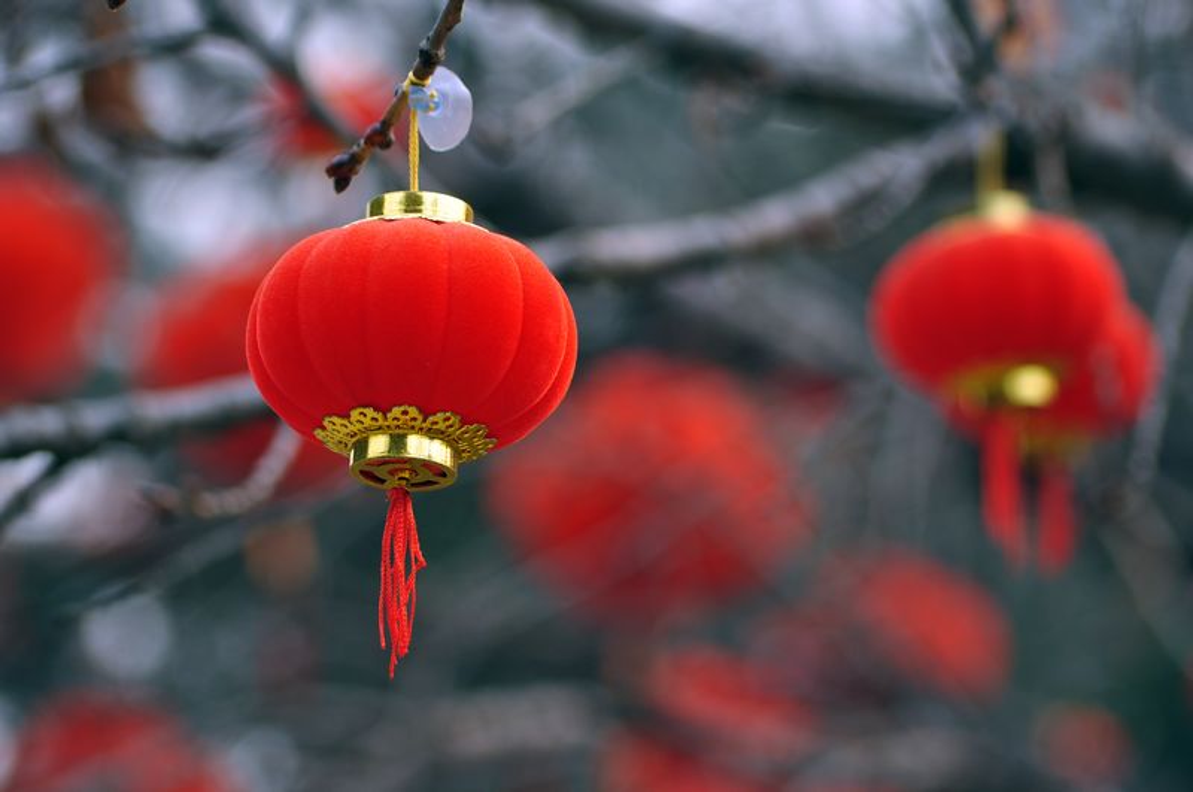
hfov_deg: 13.7
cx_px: 596
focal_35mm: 150
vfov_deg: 9.1
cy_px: 396
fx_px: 4964
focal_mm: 100
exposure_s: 1/250
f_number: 5
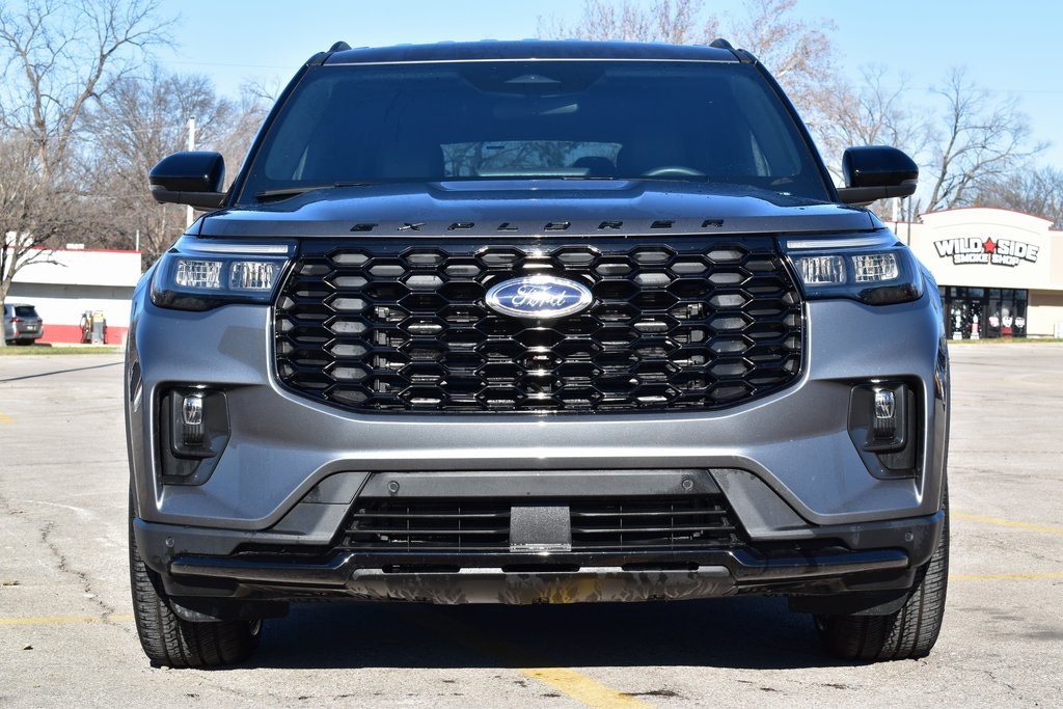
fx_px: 2215
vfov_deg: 18.2
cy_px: 354
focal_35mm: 75
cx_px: 532
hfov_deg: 27.0
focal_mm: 50
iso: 400
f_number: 10
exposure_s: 1/320
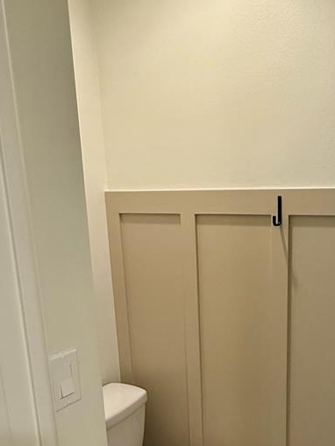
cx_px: 274
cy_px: 296
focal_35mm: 33
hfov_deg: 40.9
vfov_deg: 54.3
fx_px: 426
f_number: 2.2
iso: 250
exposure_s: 1/120
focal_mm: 2.22
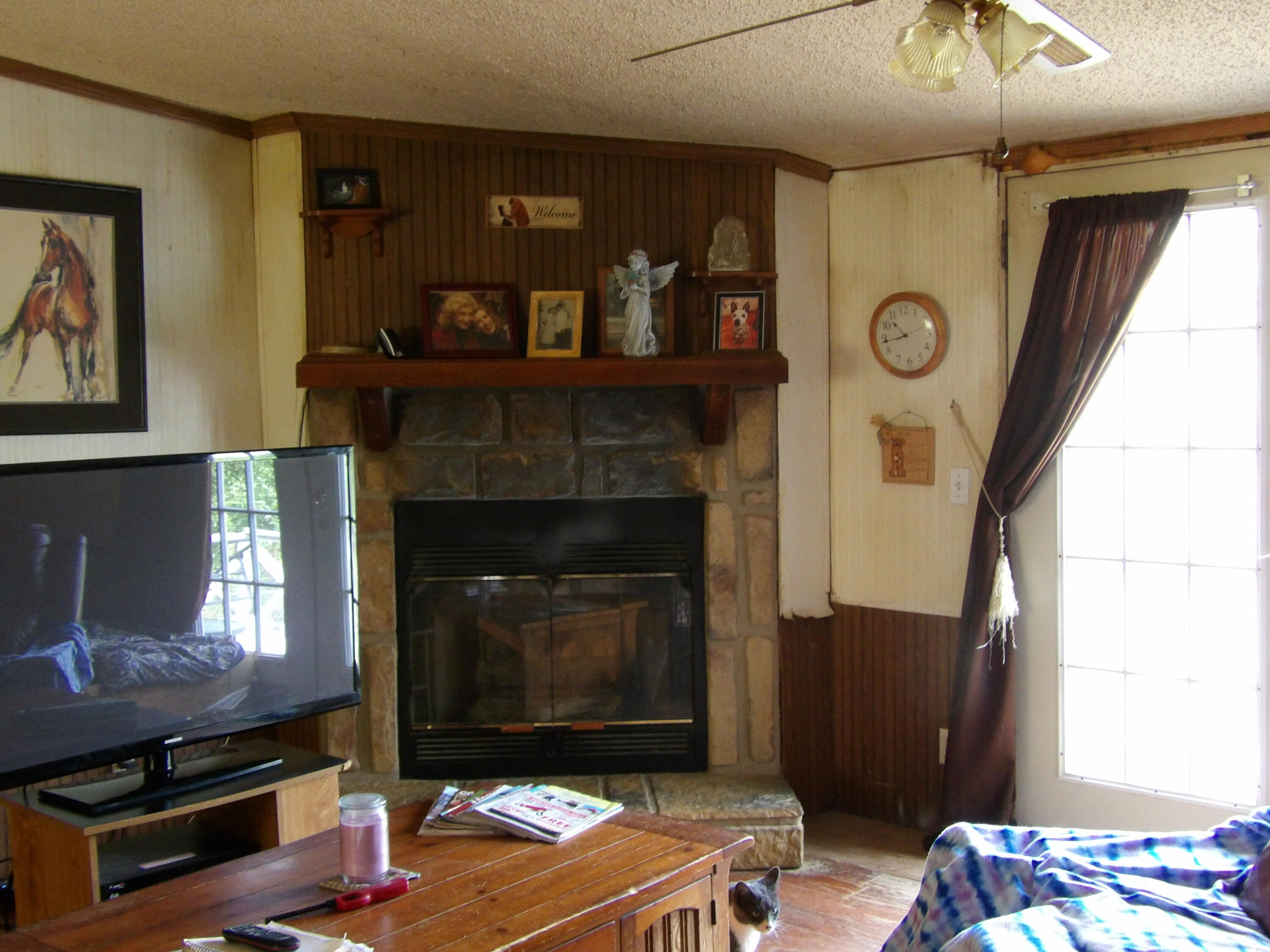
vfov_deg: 36.8
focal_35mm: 39
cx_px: 635
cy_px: 476
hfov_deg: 47.9
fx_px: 1431
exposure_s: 1/17
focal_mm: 7
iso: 578
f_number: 3.7
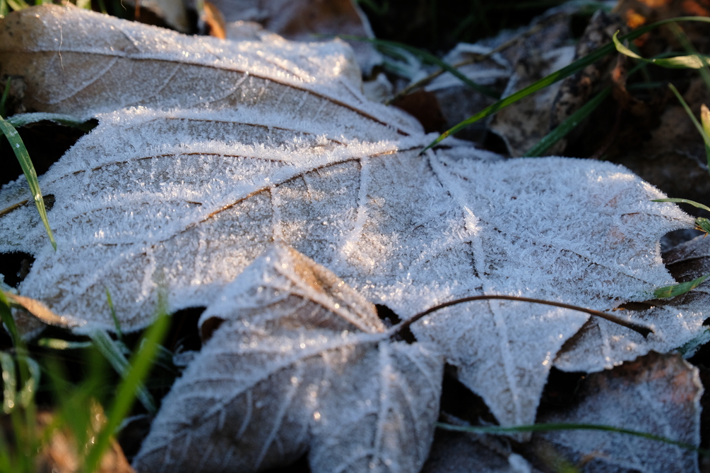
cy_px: 240
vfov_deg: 12.8
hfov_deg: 19.1
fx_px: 2110
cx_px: 356
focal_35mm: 107
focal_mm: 70
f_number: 6.3
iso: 500
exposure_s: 1/210
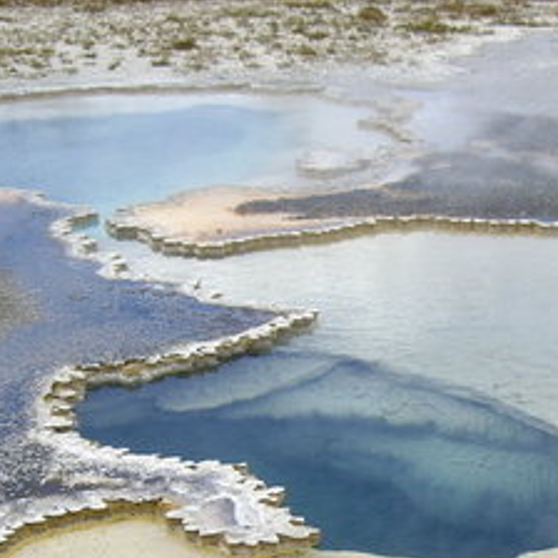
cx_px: 431
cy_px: 478
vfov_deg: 17.9
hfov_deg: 18.0
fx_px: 1751
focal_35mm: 96
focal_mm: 6.2
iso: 50
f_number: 4.3
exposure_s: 1/200
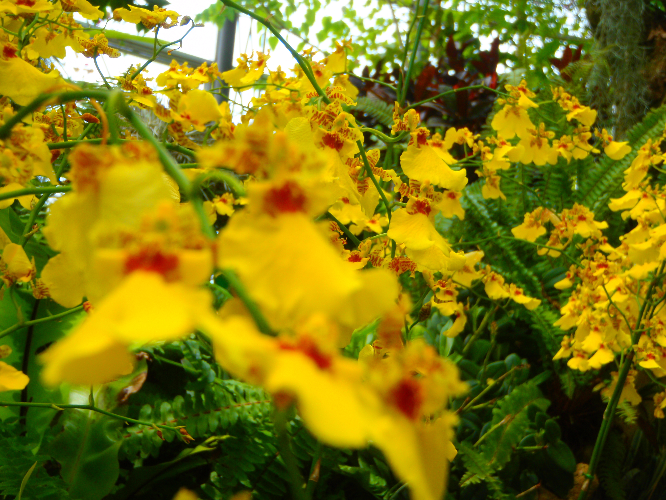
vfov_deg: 29.7
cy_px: 250
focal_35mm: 49
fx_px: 943
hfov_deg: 38.9
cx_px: 333
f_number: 4.4
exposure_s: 1/100
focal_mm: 8.89
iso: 64
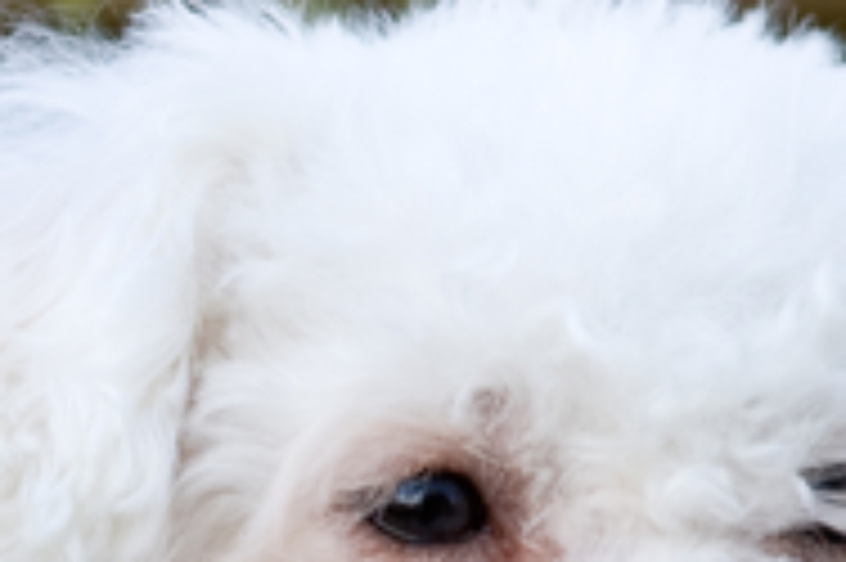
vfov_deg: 1.8
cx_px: 7
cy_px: 681
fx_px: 18055
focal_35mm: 769
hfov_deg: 2.7
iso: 200
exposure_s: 1/250
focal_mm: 145
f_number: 5
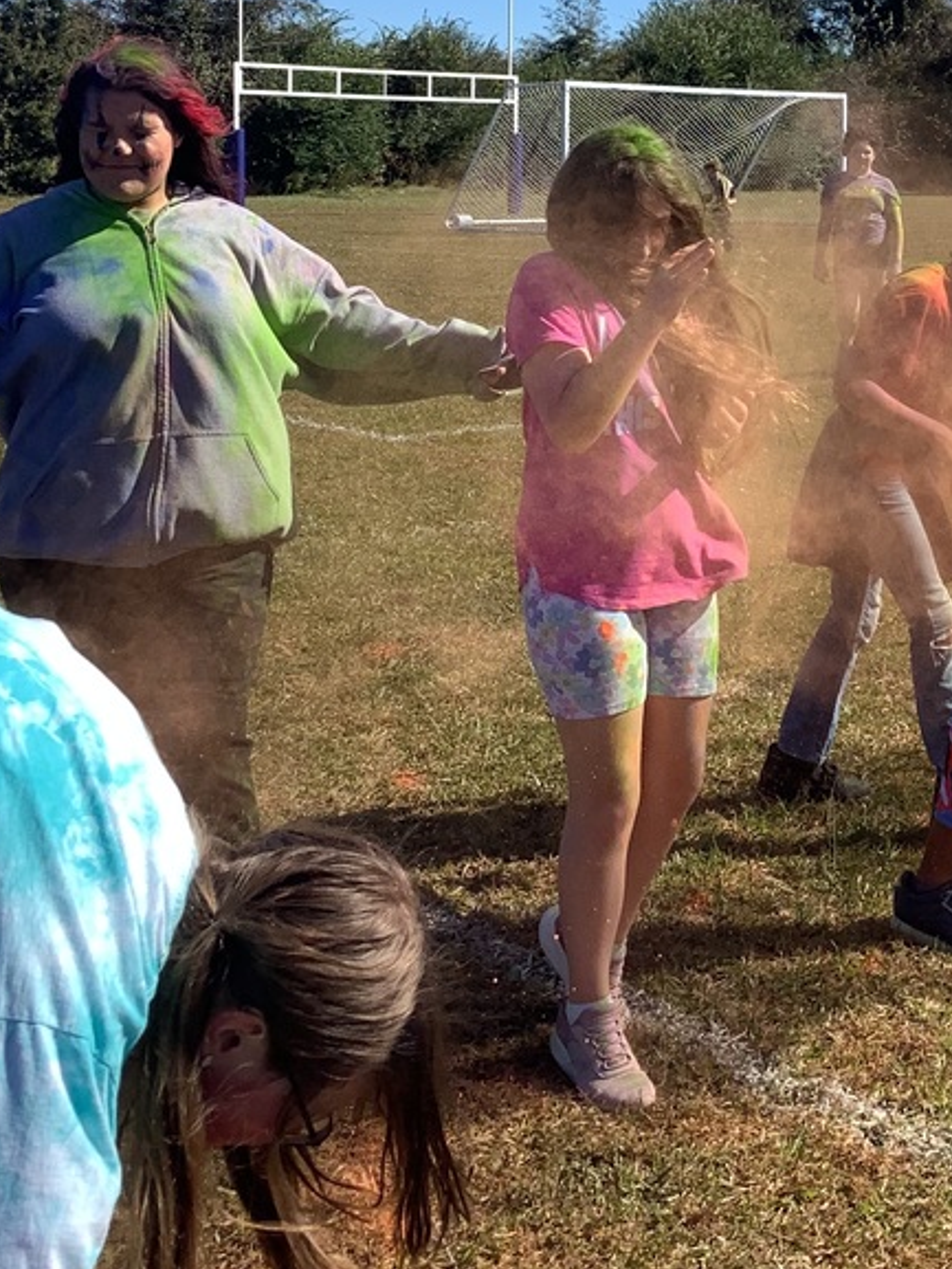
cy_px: 251
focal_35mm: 55
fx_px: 2016
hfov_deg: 26.5
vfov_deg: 33.9
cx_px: 602
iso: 25
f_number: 2.4
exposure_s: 1/1199
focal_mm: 3.3
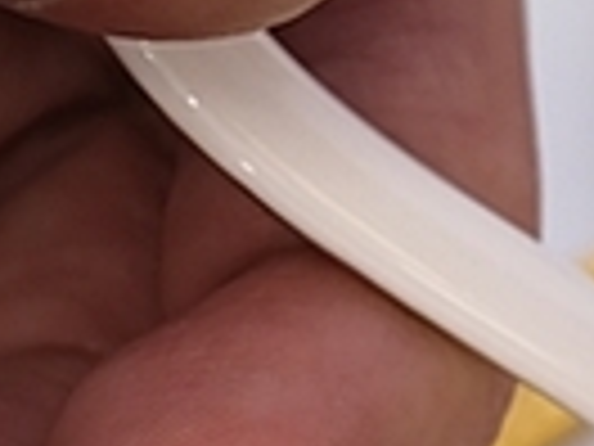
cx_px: 1472
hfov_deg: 8.3
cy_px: 441
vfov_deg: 6.8
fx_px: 3724
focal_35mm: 217
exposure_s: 1/60
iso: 500
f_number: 3.6
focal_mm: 23
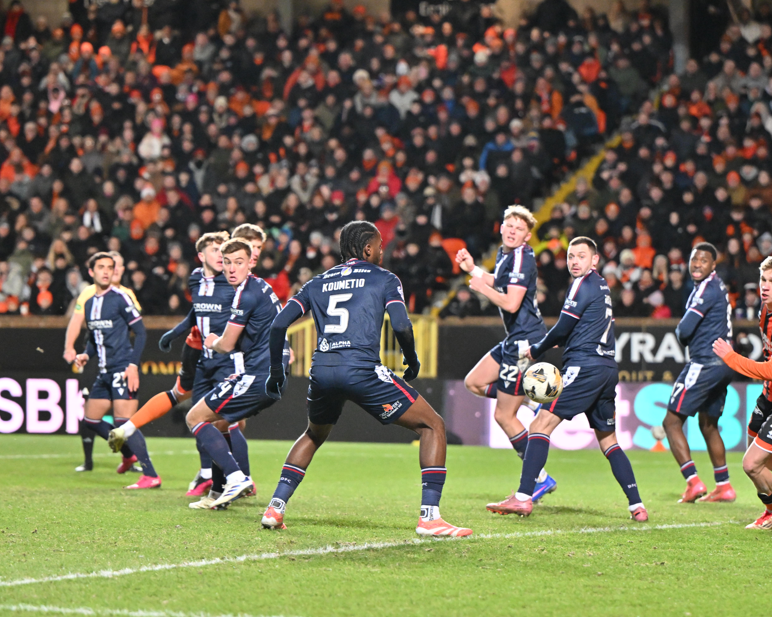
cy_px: 344
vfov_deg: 7.3
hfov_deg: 9.2
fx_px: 4821
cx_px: 424
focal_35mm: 211
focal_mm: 135
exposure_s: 1/1000
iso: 3200
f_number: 2.8
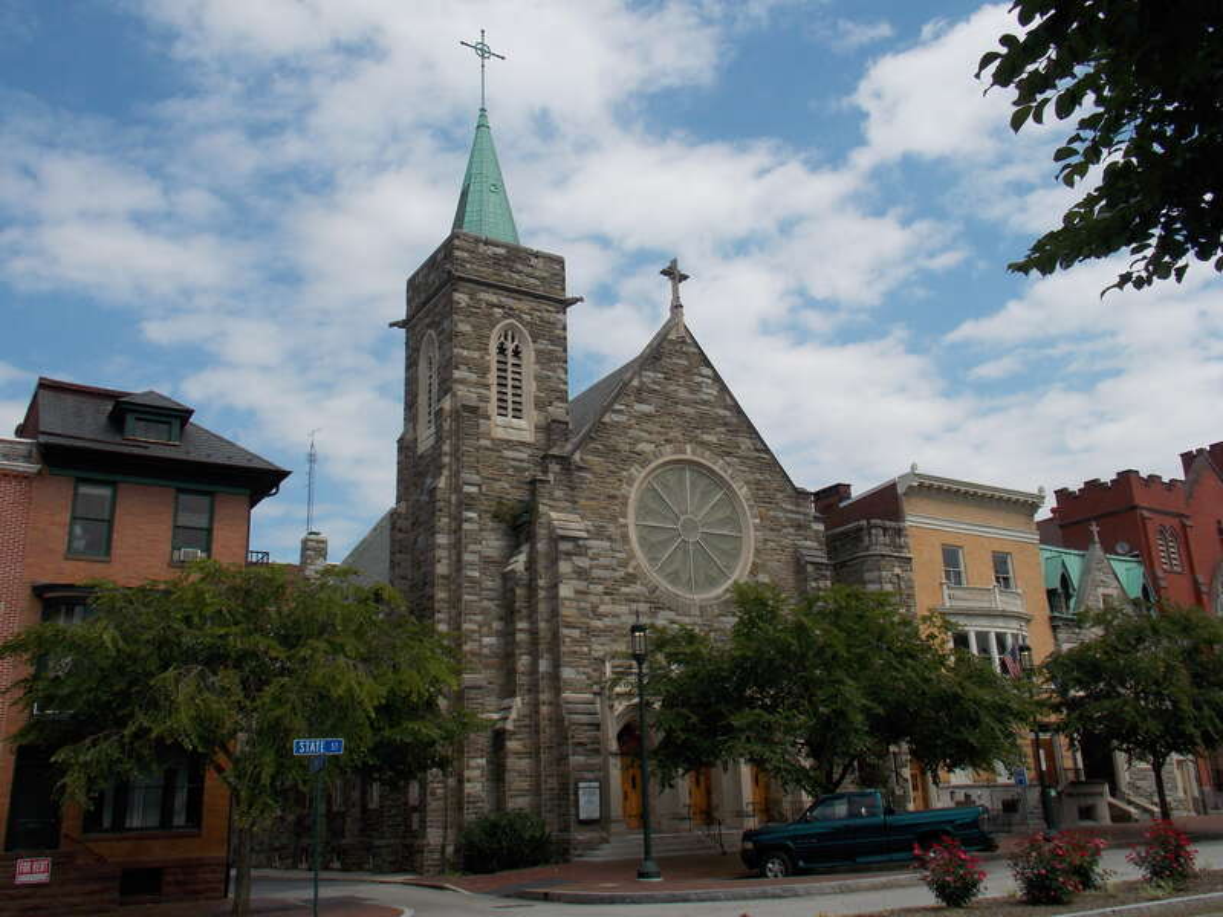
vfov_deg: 46.8
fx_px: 1060
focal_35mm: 30
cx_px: 612
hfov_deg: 60.0
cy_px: 458
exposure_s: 1/1250
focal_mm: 5.3
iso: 80
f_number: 3.3
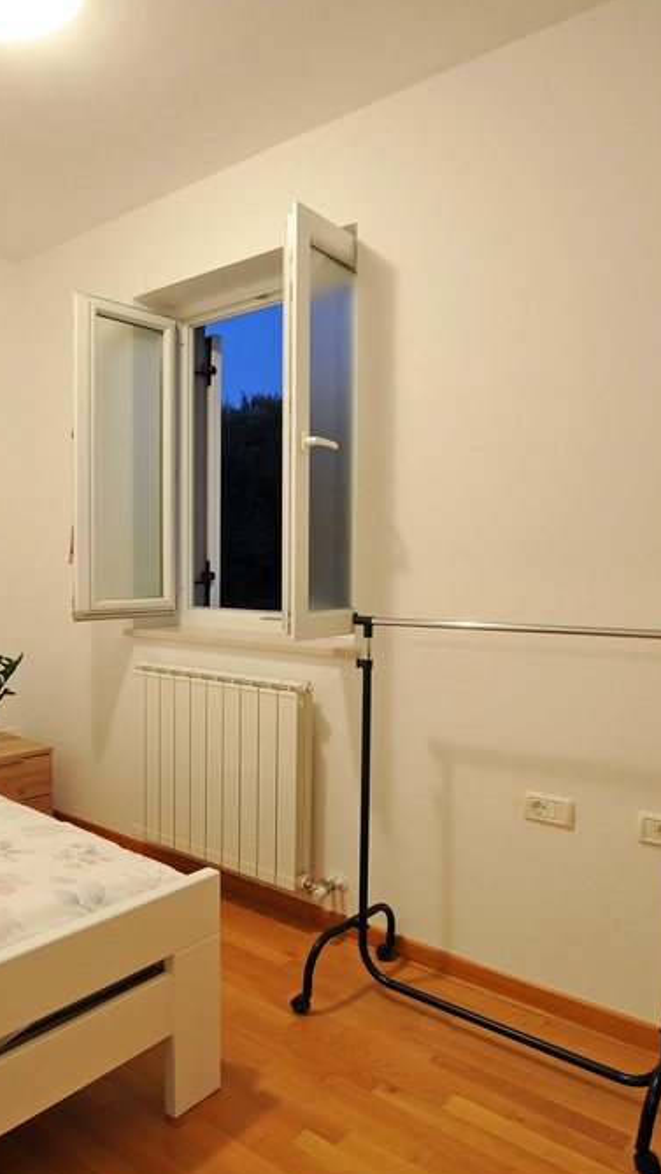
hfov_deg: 47.1
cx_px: 231
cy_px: 589
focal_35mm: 24
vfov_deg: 76.3
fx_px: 748
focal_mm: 10
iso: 200
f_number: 11
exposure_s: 1.6
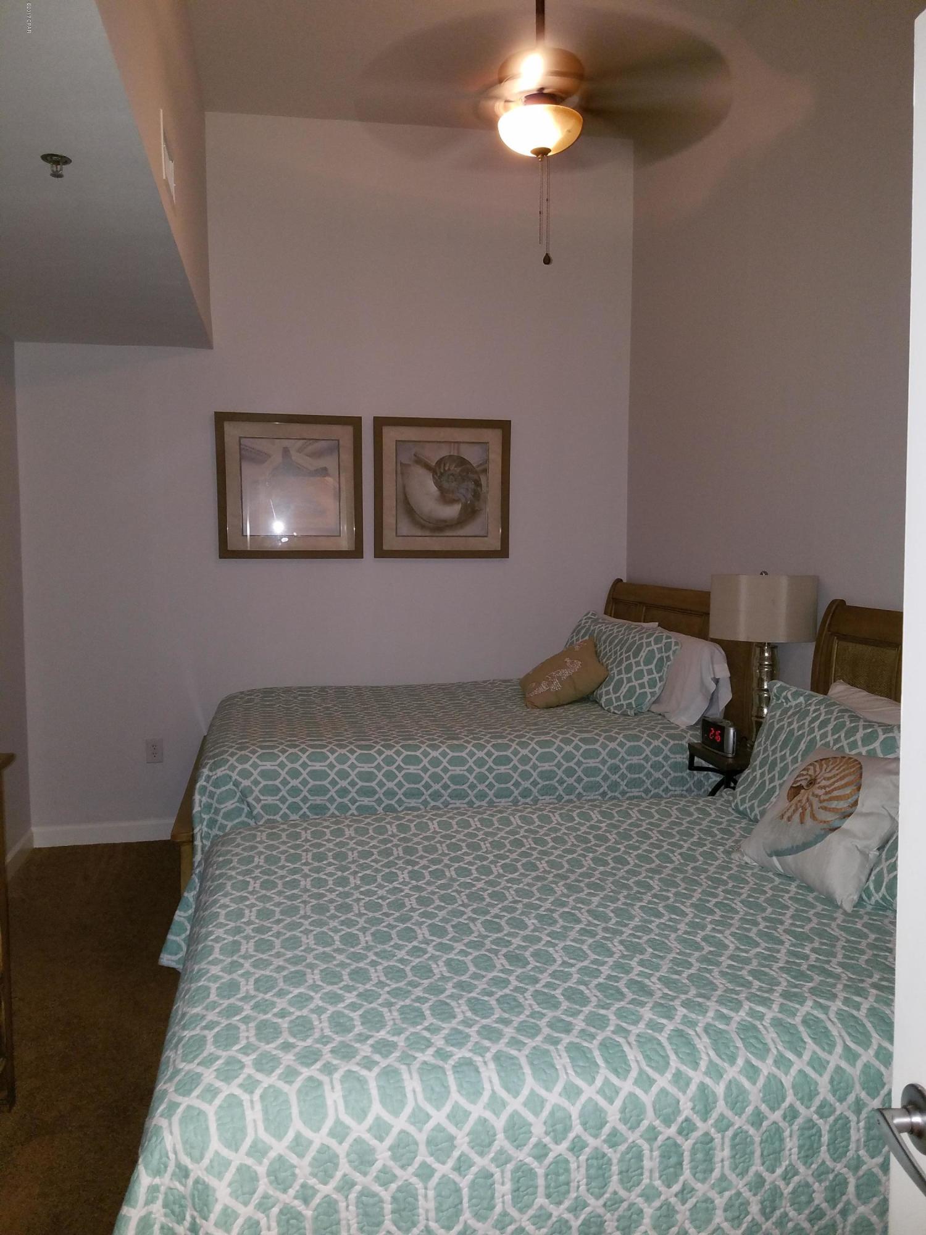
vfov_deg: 67.3
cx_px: 463
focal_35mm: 26
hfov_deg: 53.1
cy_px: 618
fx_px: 927
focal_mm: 4.2
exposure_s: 1/10
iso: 125
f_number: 1.7
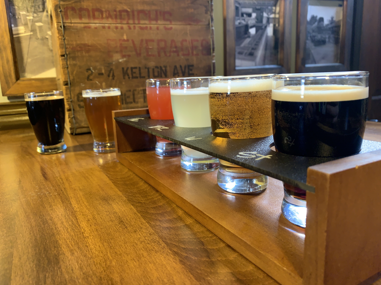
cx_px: 190
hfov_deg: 65.3
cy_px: 142
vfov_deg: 51.4
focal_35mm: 27
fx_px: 297
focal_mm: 4.25
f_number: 1.8
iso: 100
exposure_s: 1/60
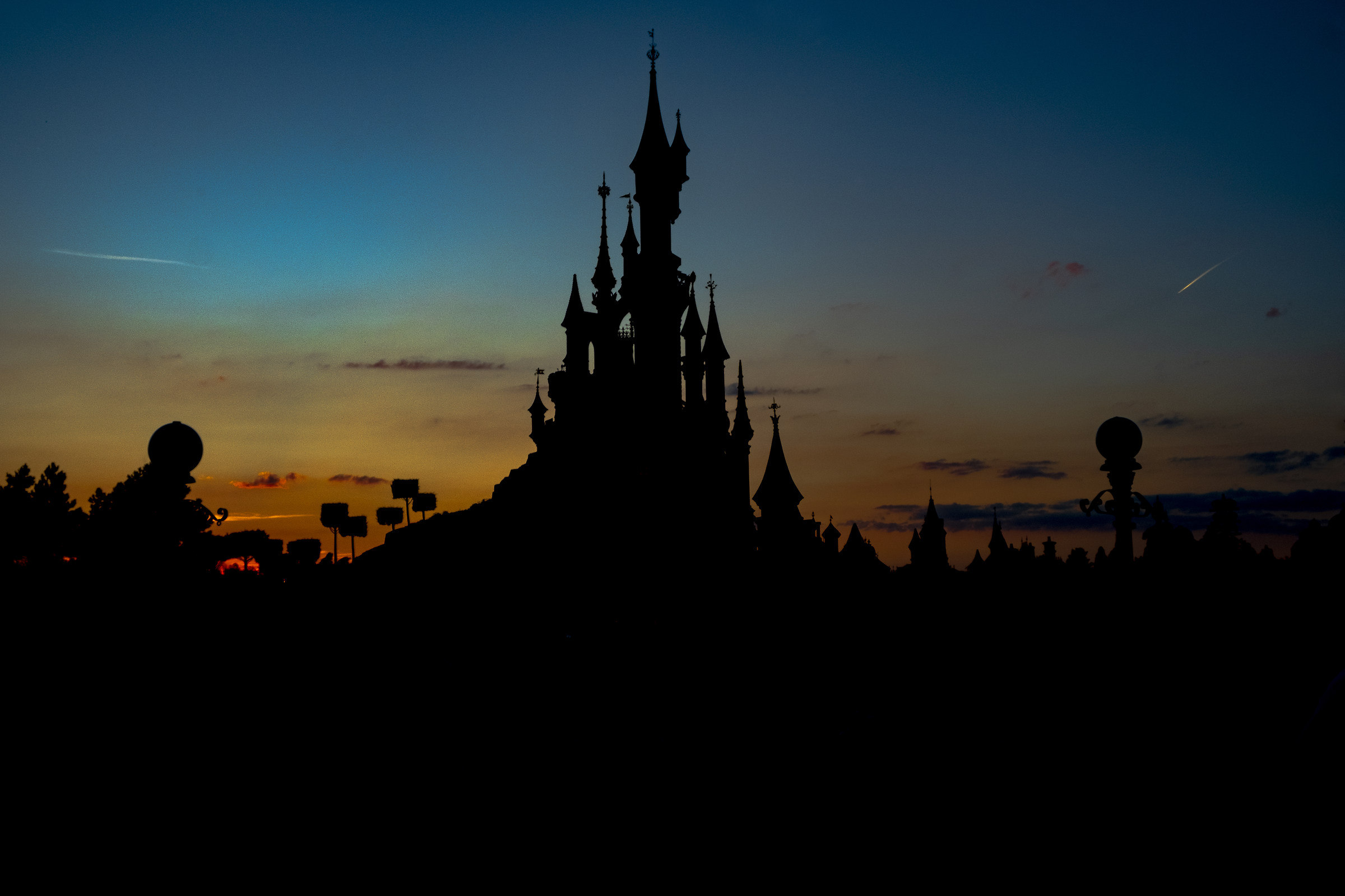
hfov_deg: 50.7
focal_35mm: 38
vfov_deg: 35.1
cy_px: 448
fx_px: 1420
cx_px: 672
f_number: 8
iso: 400
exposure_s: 1/250
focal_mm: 25.4
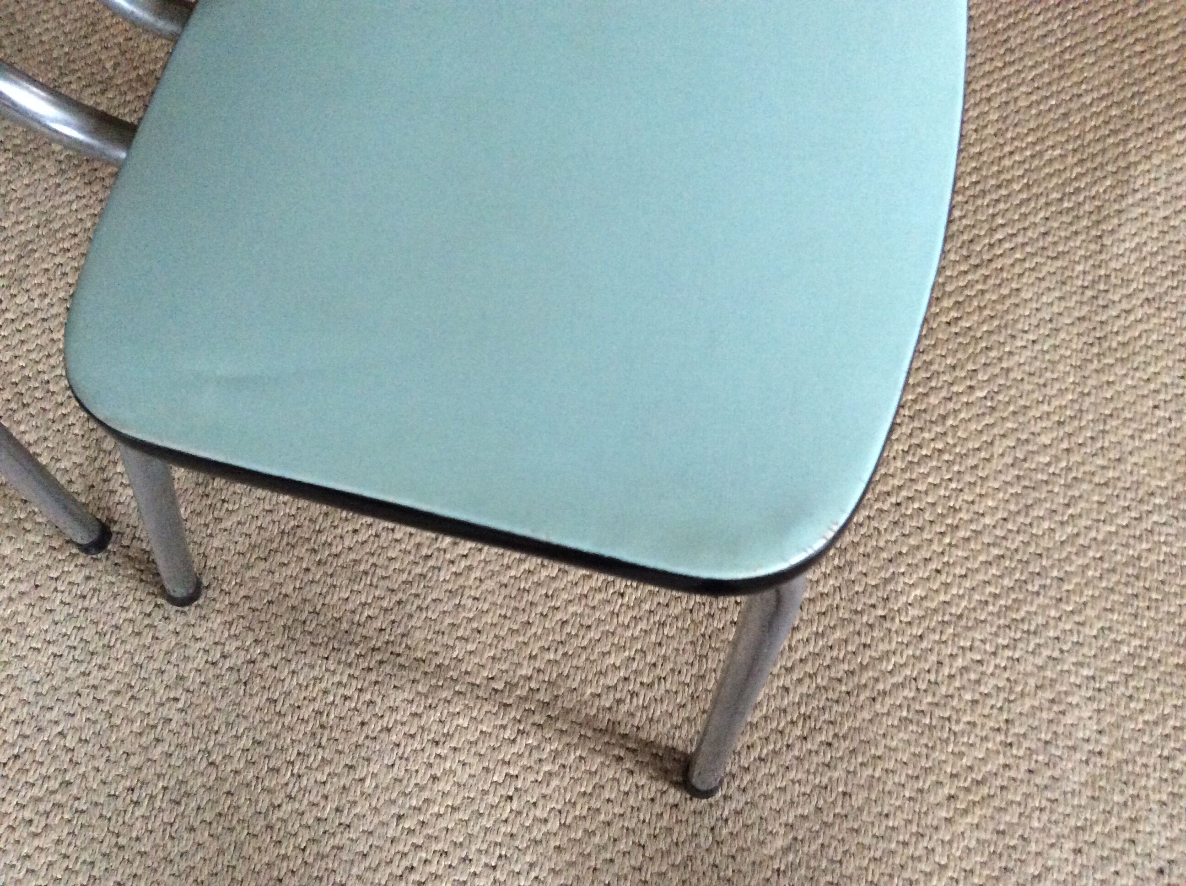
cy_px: 443
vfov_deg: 44.1
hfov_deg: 56.9
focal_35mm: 32
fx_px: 1095
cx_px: 593
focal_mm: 3.3
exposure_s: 1/20
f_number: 2.4
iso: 250
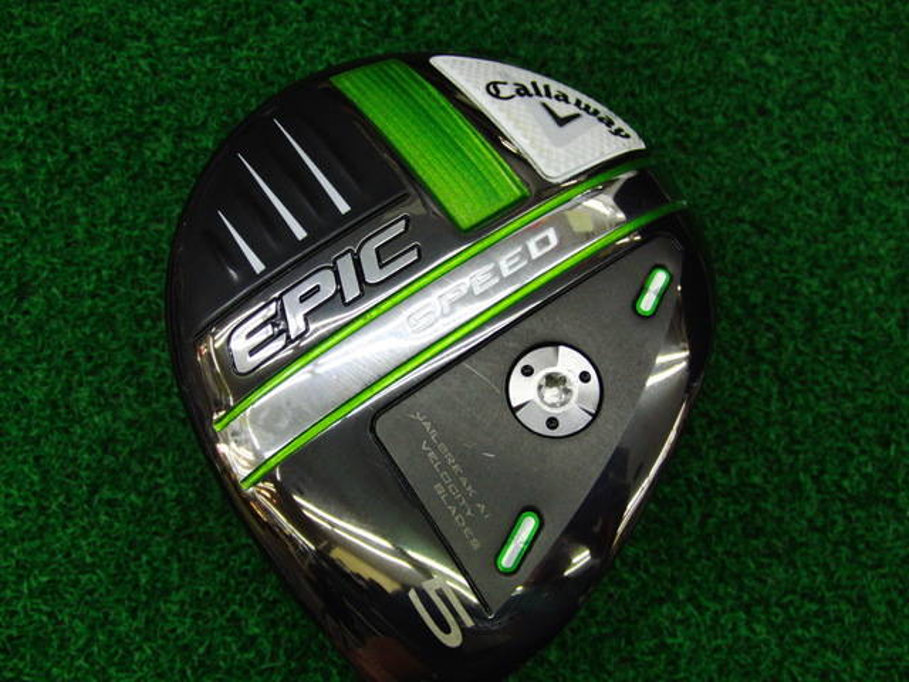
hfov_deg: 50.1
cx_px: 454
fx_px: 972
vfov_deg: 38.7
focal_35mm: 37
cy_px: 341
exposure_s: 1/80
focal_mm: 6.42
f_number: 3.6
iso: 320
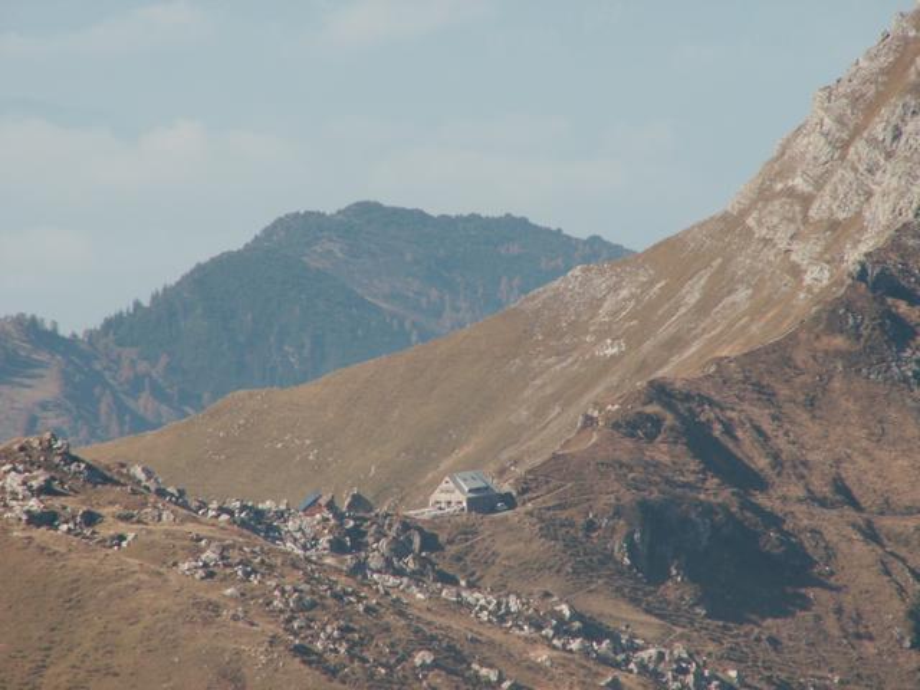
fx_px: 10897
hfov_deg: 4.8
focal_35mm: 410
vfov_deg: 3.6
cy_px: 345
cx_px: 460
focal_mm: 67.95
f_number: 5
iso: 50
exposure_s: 1/400
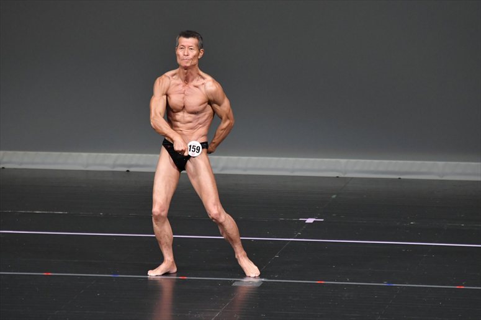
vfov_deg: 4.0
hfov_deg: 6.0
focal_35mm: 345
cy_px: 160
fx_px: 4607
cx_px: 240
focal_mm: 230
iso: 4000
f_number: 5.6
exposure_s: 1/400
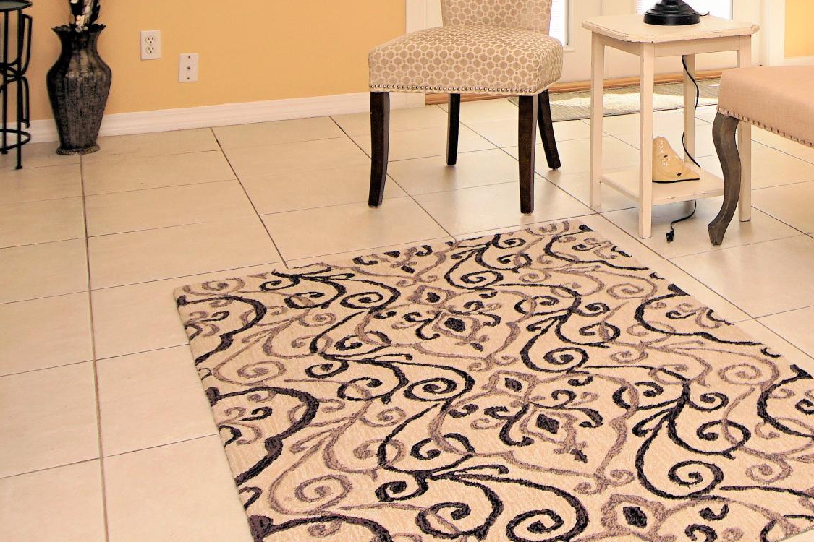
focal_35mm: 48
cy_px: -94
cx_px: 713
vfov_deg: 25.5
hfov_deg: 38.6
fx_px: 1085
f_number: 4.5
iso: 160
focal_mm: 12
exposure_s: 1/160
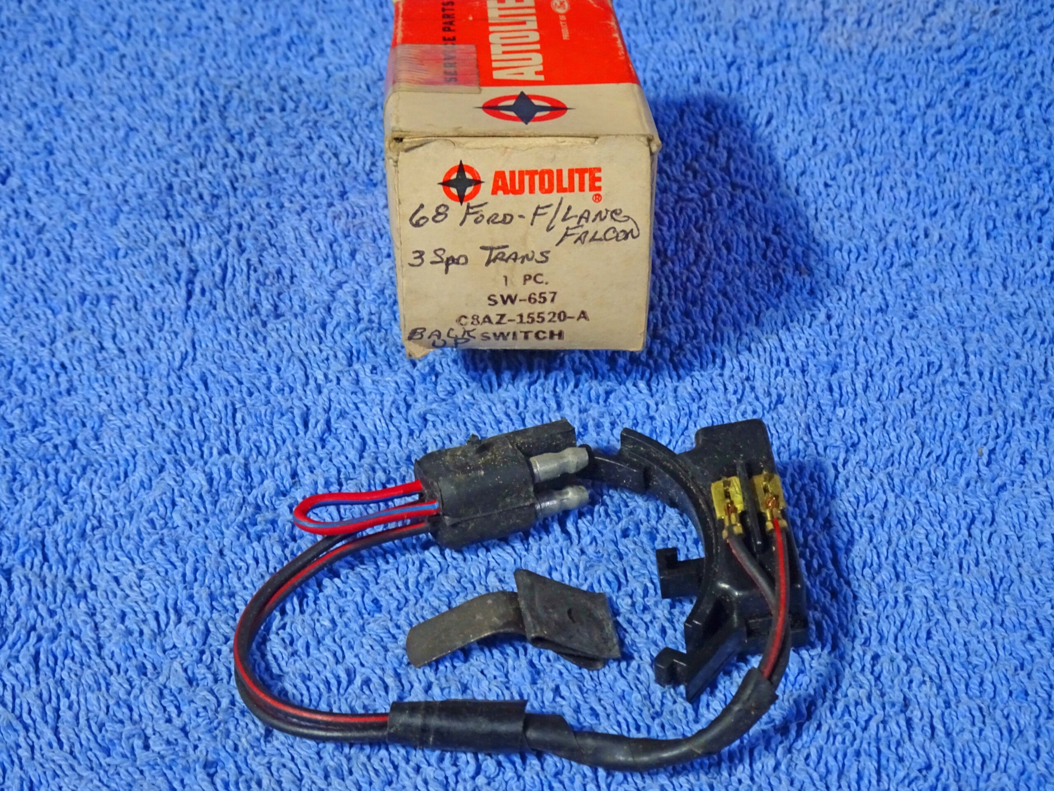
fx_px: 1827
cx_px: 527
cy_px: 396
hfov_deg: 32.2
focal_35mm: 60
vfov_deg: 24.4
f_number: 4.5
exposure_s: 1/20
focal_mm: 10.23
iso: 800
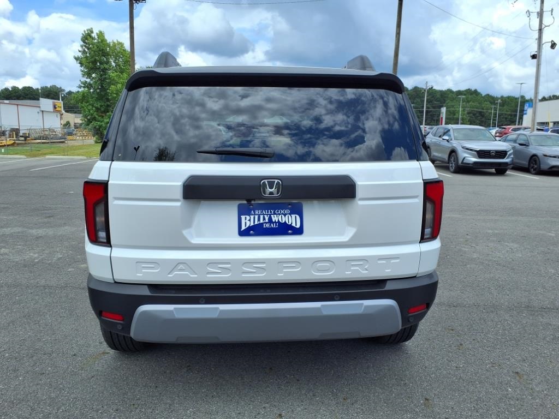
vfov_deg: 51.4
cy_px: 210
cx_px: 280
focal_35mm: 27
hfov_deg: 65.3
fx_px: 436
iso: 40
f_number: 1.9
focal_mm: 3.58
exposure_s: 1/1667
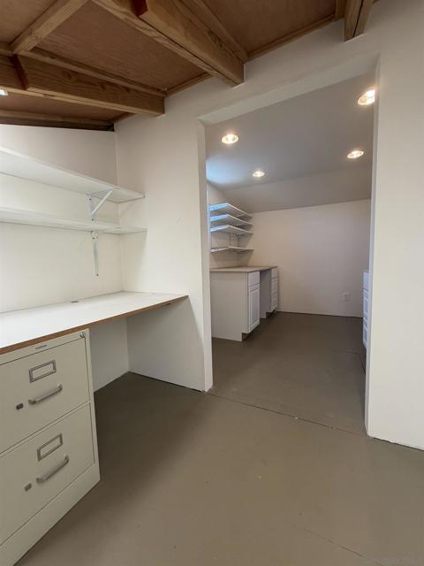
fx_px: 229
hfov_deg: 85.7
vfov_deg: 102.1
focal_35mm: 14
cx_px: 212
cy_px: 283
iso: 250
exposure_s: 1/120
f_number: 2.2
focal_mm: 2.22
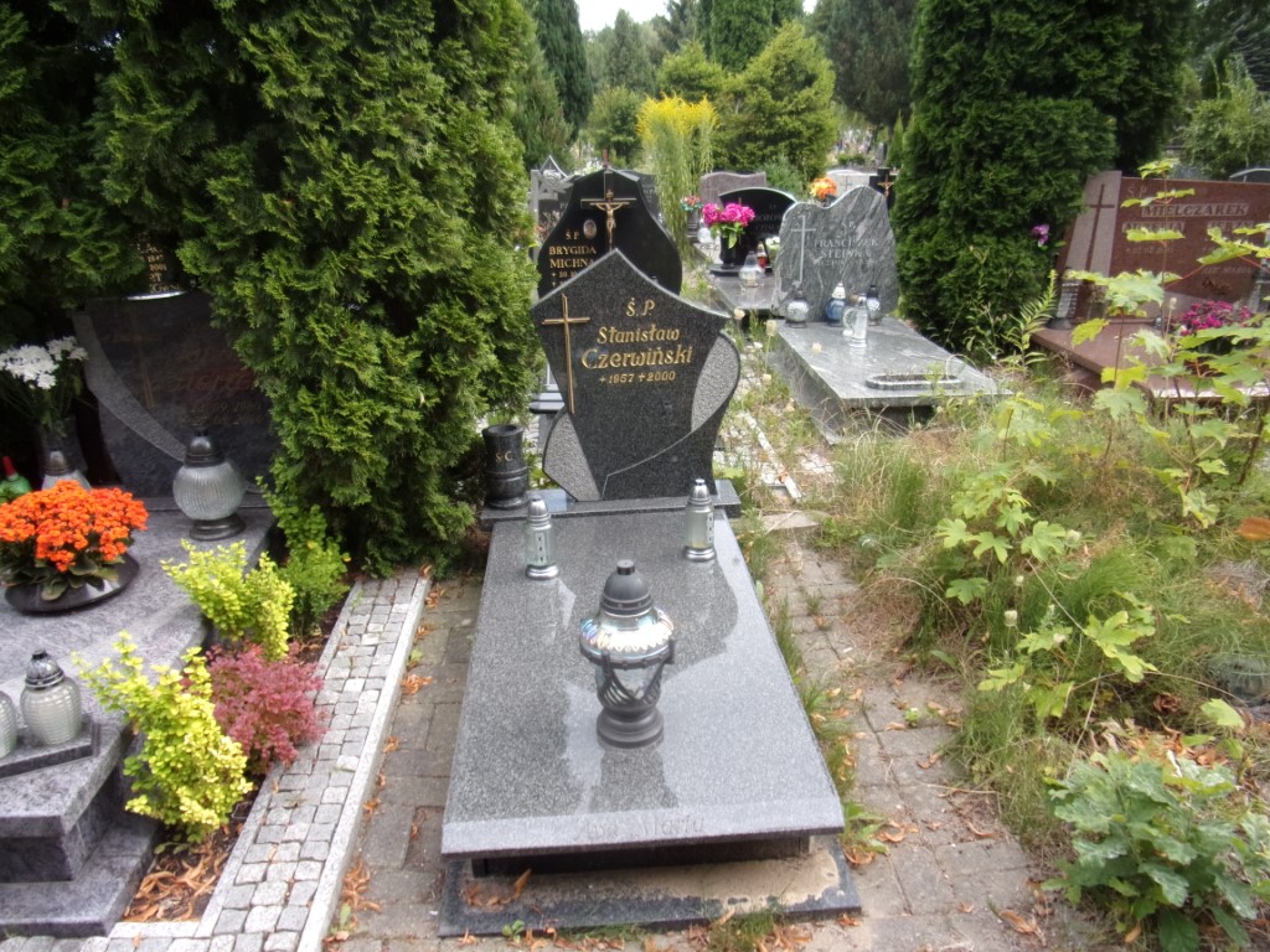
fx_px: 881
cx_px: 635
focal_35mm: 24
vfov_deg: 56.8
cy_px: 476
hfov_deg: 71.6
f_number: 3.3
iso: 80
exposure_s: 1/170
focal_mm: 4.3
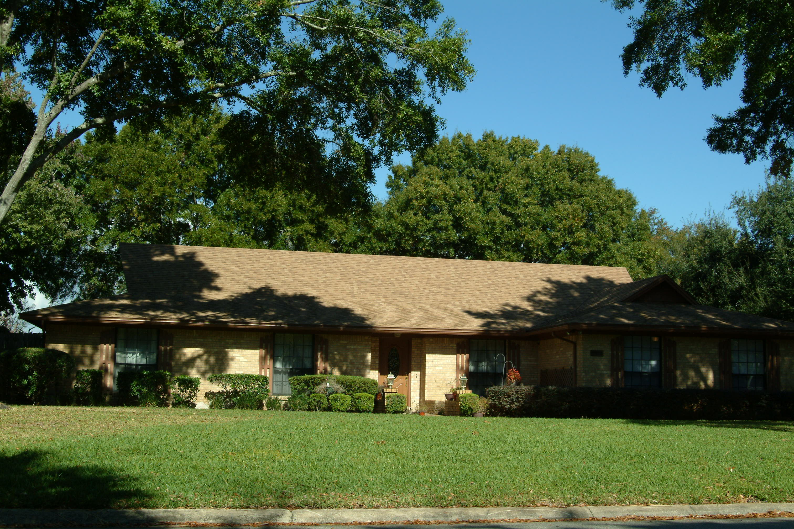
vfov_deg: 31.9
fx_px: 926
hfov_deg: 46.4
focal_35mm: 42
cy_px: 264
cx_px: 397
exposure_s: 1/500
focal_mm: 28
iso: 400
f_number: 11
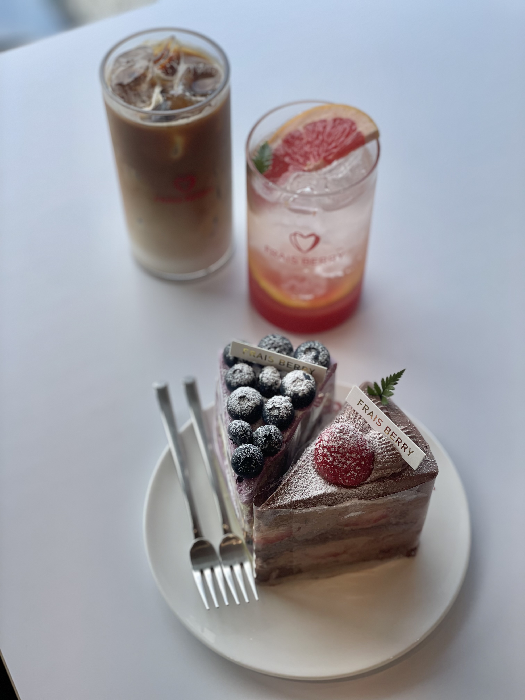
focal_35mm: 52
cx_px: 262
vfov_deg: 36.8
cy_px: 350
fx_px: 1052
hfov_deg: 28.0
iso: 25
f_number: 2
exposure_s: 1/212
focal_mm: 6
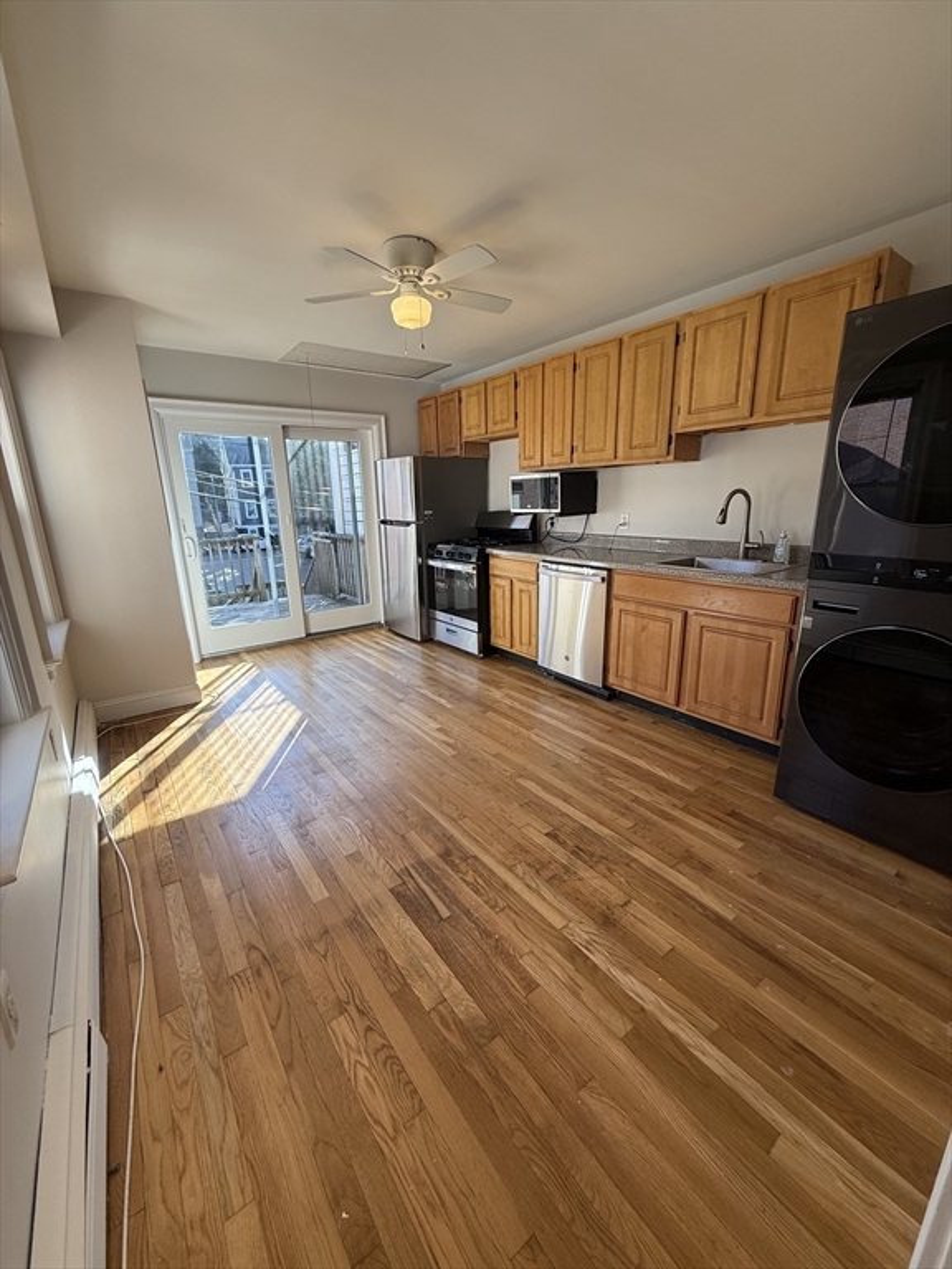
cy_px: 634
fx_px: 513
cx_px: 476
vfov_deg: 102.1
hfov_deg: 85.7
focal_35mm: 14
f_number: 2.2
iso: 64
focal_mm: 2.22
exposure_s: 1/155
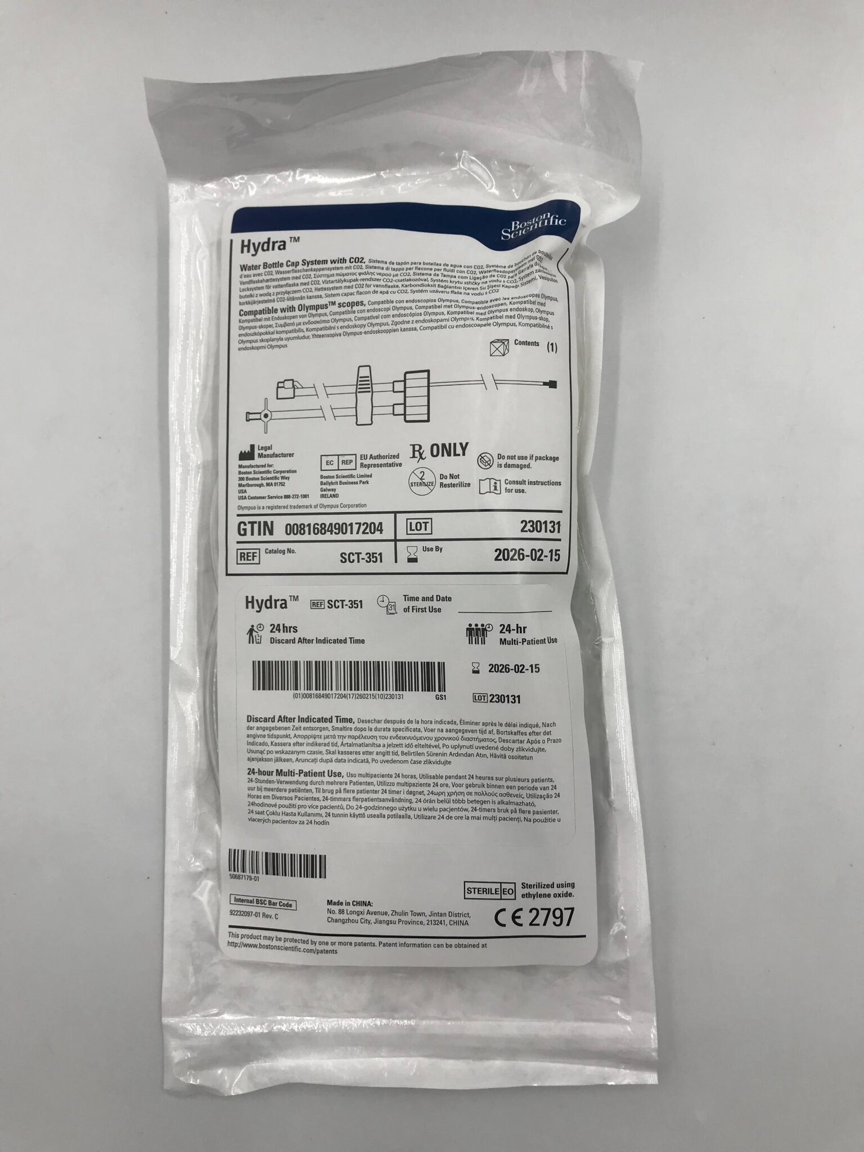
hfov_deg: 49.7
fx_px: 932
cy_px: 576
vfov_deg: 63.4
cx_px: 432
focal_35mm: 28
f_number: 1.8
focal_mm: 3.99
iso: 20
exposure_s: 1/268
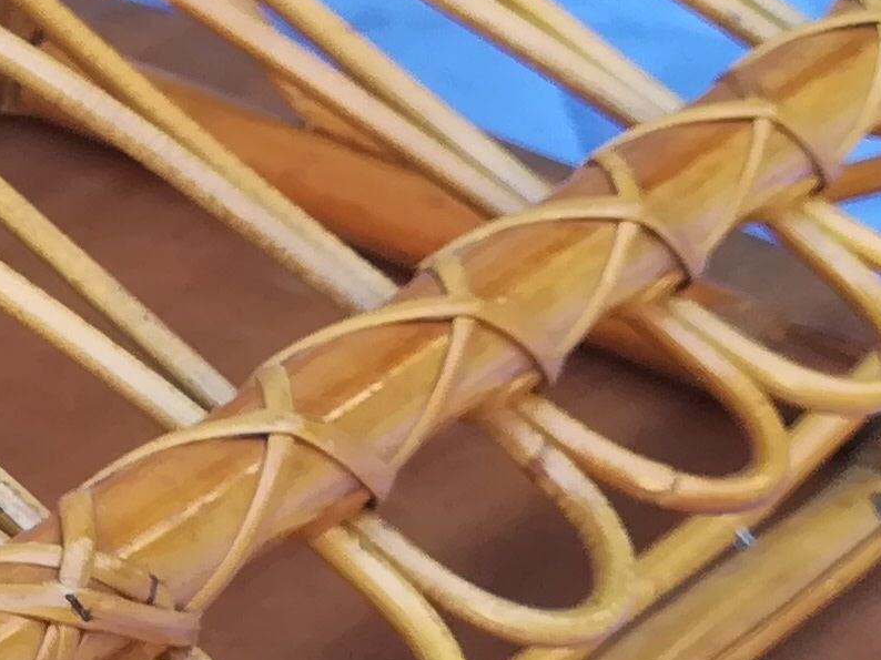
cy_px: 631
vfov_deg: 11.3
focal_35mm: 130
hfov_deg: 13.9
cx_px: -590
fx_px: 3308
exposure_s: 1/50
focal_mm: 3.83
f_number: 2.2
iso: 64
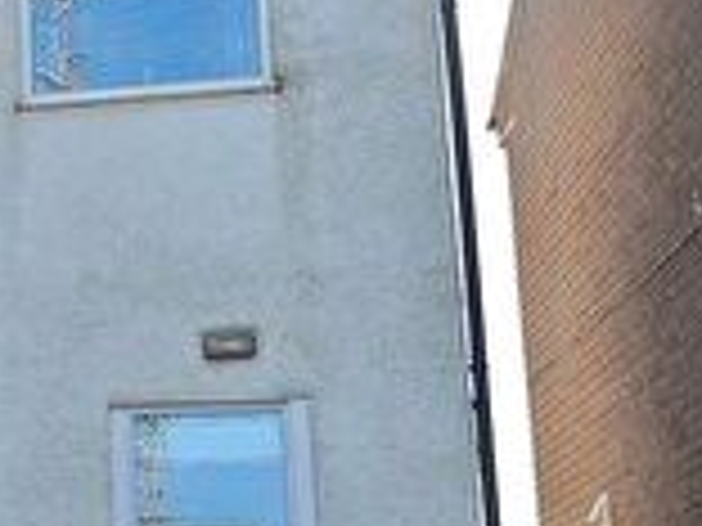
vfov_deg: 14.3
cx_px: -657
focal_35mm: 103
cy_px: 366
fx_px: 2089
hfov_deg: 15.6
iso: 50
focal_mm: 8.72
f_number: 2
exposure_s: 1/699
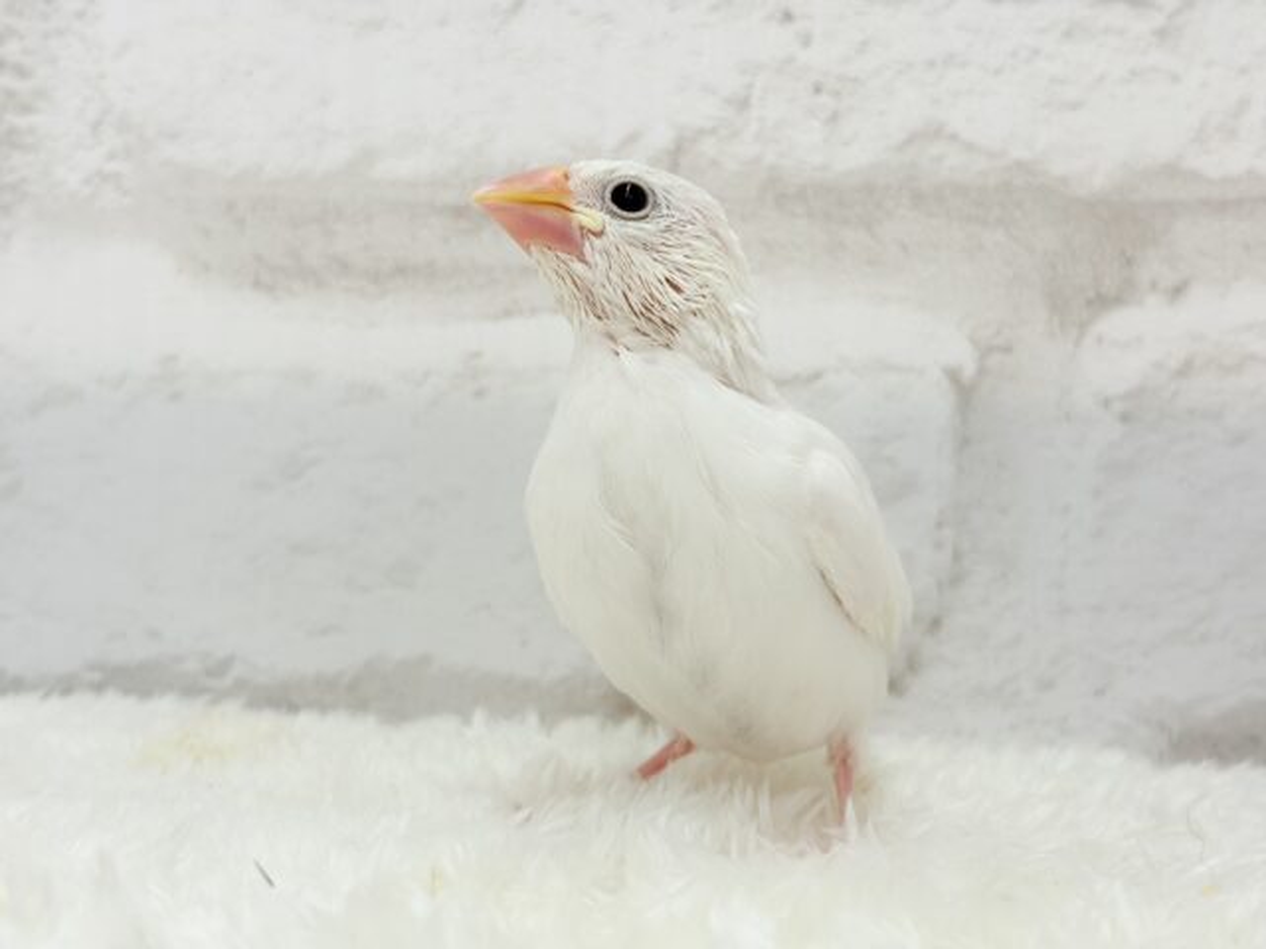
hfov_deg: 36.8
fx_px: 1902
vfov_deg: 28.0
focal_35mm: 52
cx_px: 633
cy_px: 474
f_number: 1.6
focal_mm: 5.96
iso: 32
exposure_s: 1/50
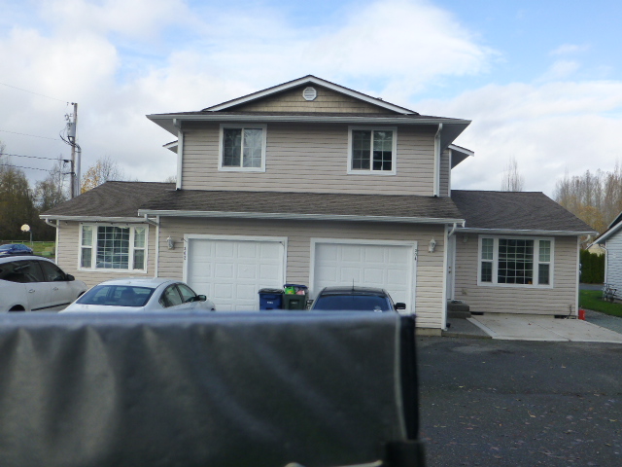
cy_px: 234
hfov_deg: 60.0
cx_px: 311
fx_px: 539
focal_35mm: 30
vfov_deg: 46.8
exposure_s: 1/400
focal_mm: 5.4
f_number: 4
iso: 160
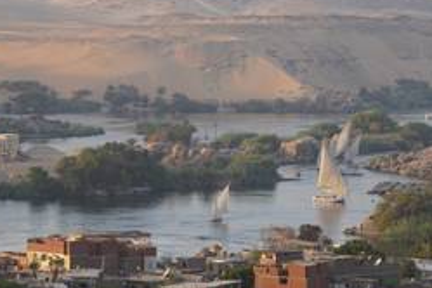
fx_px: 2772
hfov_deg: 8.9
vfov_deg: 5.9
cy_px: 168
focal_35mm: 231
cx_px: 231
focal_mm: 120
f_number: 5
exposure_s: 1/160
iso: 100
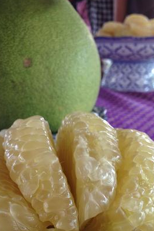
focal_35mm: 49
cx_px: 44
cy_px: 129
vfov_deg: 40.3
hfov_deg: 27.3
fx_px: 314
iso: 50
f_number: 2.4
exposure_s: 1/24
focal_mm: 4.28
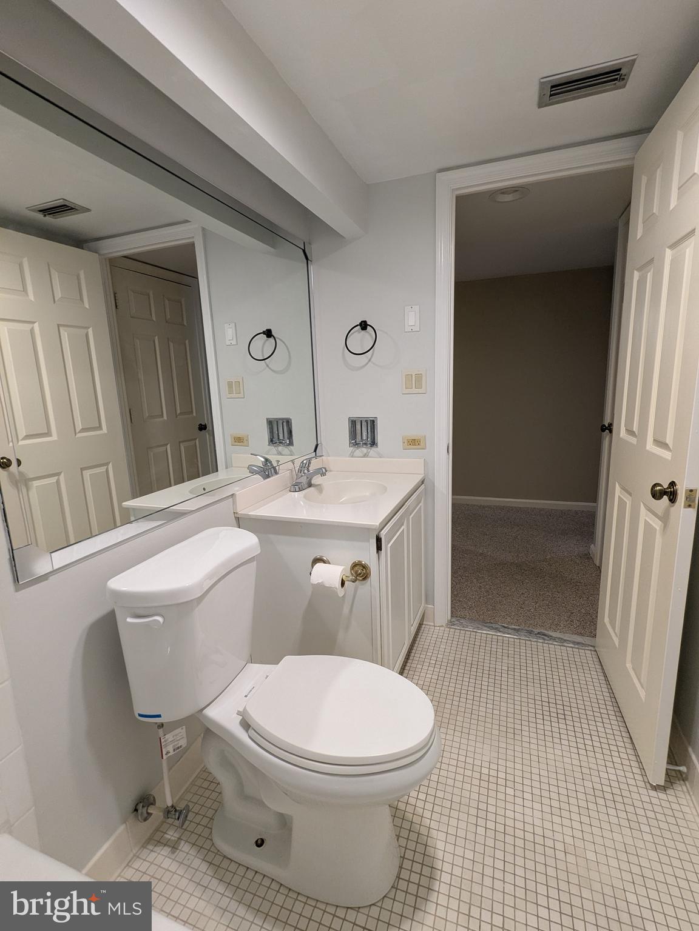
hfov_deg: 78.1
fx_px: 431
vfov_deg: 94.5
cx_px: 350
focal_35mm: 16
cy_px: 466
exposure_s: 1/24
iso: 85
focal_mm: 2.35
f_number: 2.2
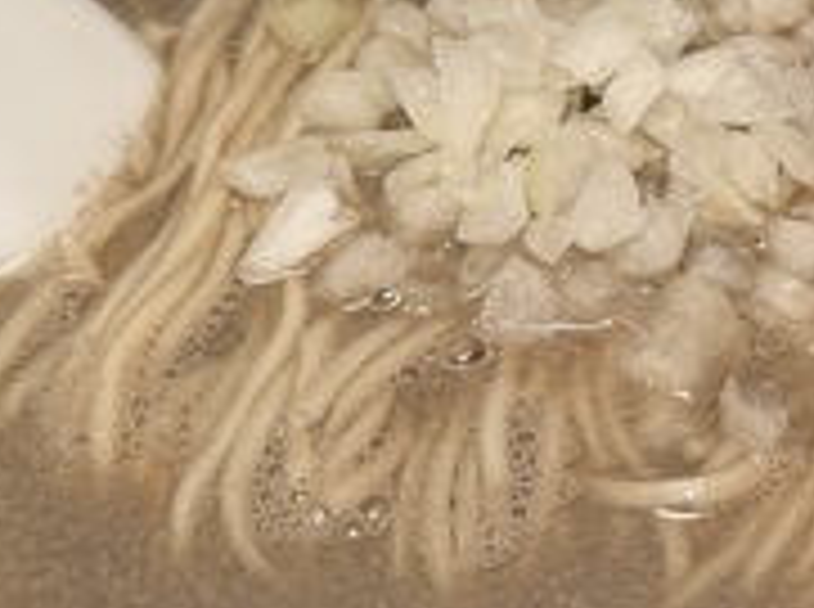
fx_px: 2206
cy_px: 216
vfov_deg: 15.6
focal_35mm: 94
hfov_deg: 20.7
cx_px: 618
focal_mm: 6.76
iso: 200
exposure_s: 1/100
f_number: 1.78
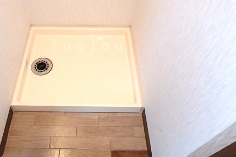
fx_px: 210
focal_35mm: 32
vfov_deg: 40.3
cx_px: 88
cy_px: 46
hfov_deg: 58.0
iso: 400
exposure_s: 1/30
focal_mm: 3.7
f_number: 3.5
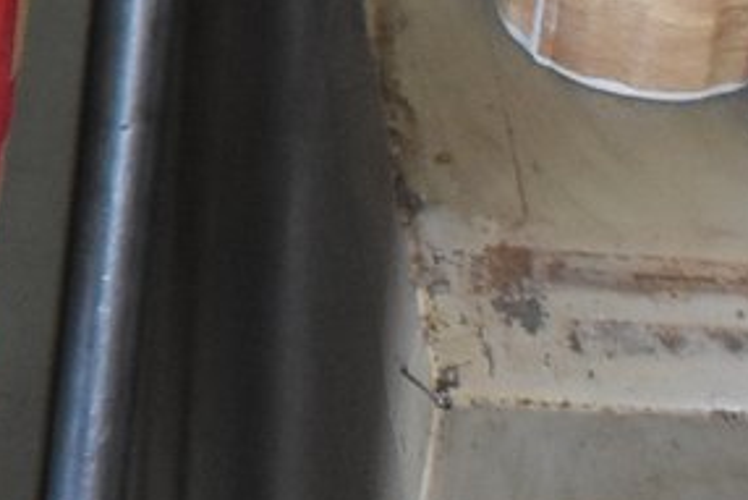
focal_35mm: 258
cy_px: -365
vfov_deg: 5.3
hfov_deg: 7.2
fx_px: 5362
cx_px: -1410
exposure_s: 1/60
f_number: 4.2
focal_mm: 29
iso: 2500
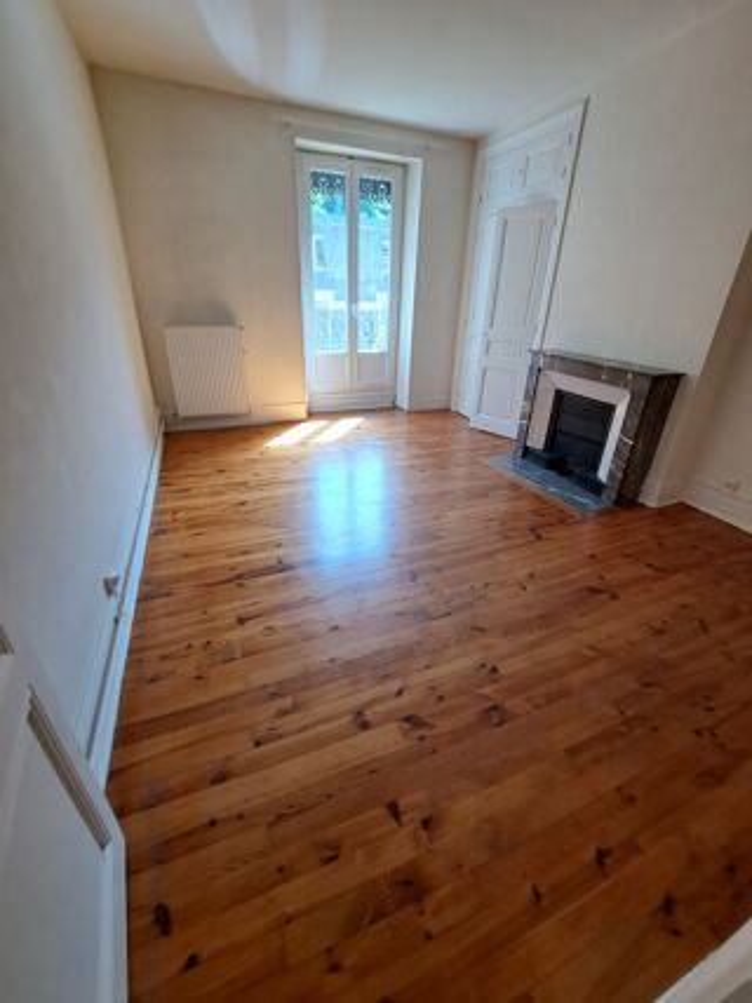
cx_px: 376
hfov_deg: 89.9
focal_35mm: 13
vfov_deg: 106.2
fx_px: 377
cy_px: 502
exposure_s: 1/50
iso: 50
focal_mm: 1.74
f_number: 2.2
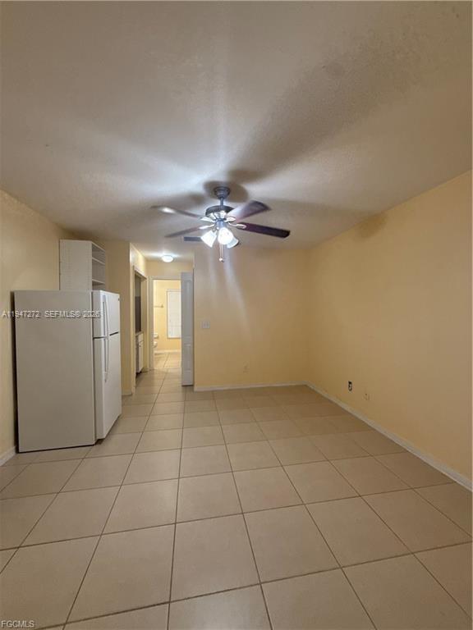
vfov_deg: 102.1
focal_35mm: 14
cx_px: 236
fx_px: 255
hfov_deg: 85.7
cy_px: 315
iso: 400
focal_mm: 2.22
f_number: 2.2
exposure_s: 1/120
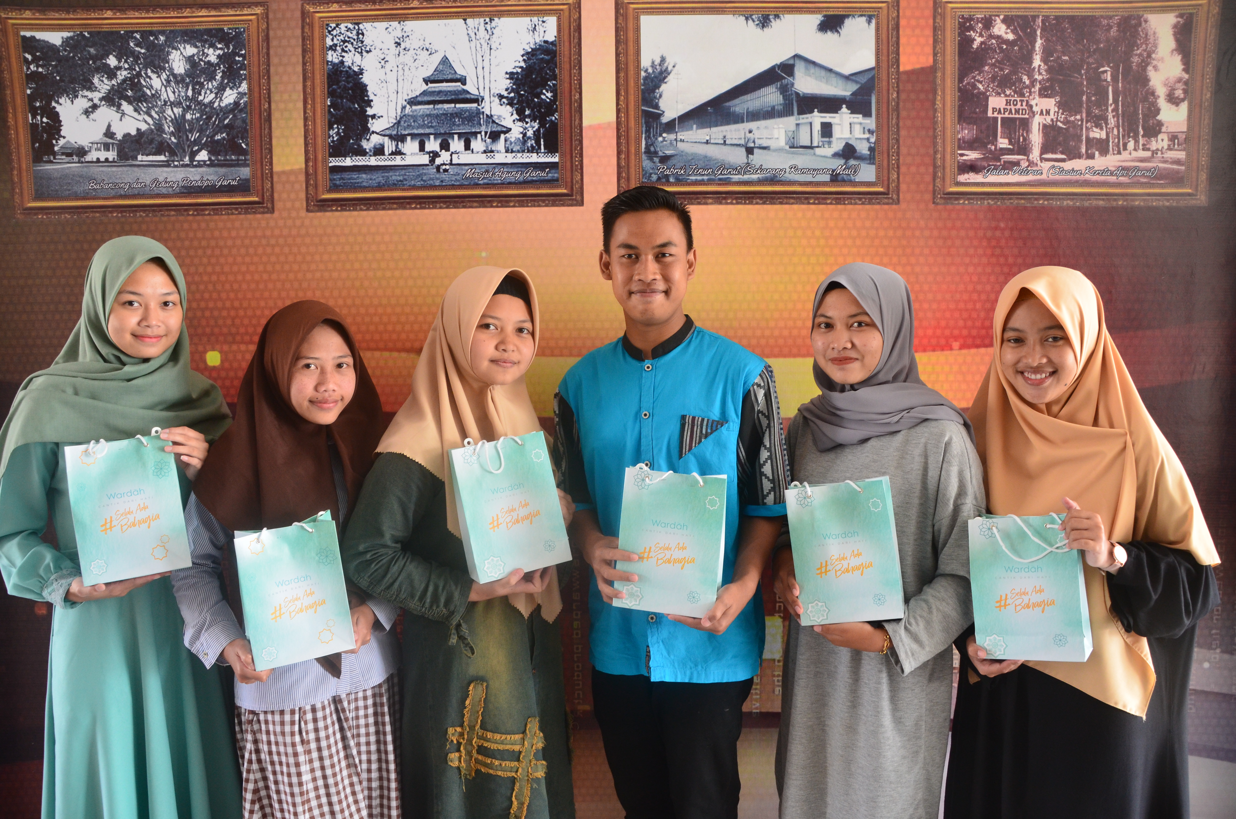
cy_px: 410
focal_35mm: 27
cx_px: 618
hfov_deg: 67.5
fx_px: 925
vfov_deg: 47.7
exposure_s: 1/25
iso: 800
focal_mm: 18
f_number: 7.1
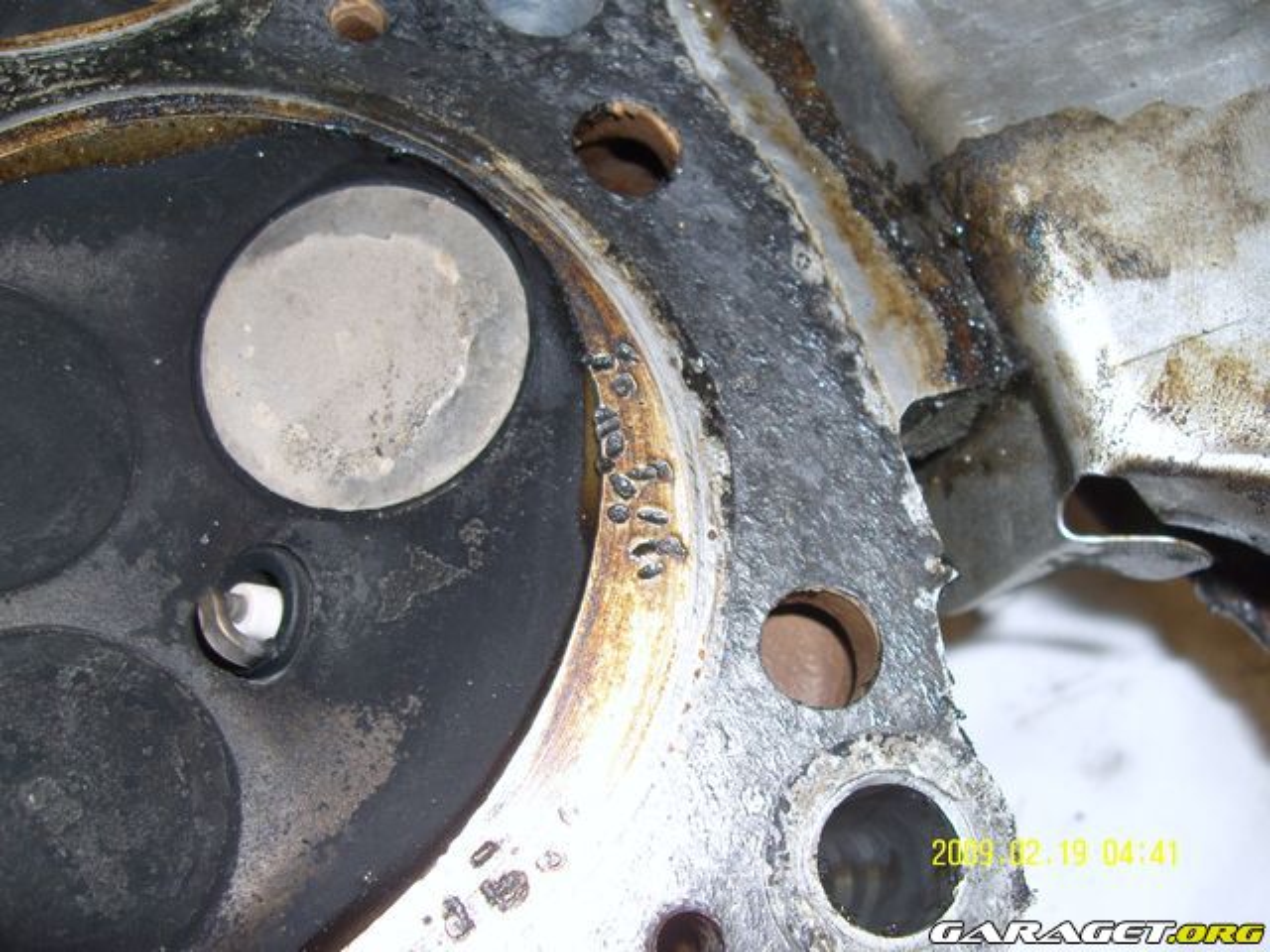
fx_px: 1357
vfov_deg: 38.7
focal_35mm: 37
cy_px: 476
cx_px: 635
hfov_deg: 50.1
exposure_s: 1/40
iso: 80
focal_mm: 6.2
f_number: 2.8
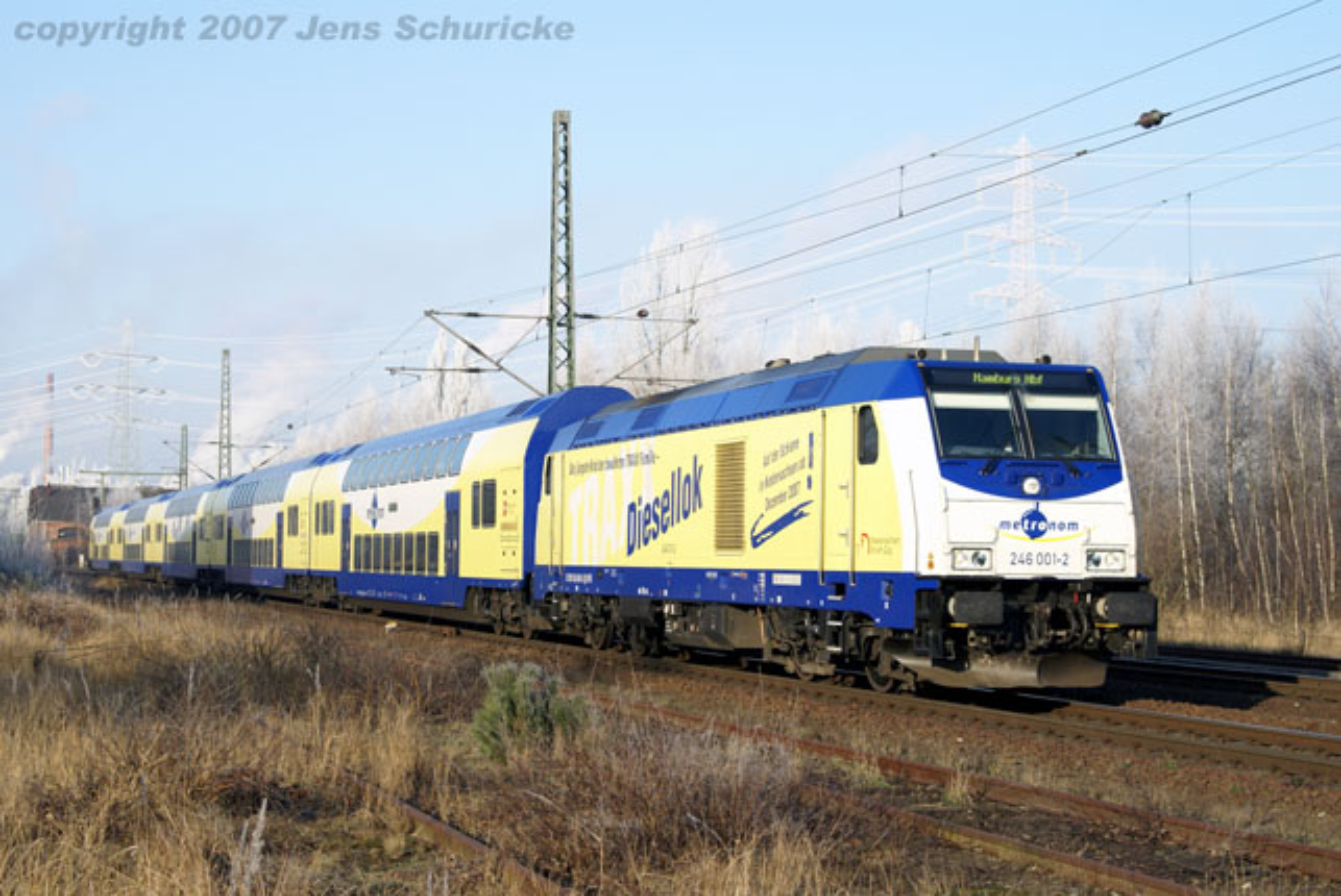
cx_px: 670
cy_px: 448
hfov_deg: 29.8
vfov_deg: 20.2
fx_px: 2517
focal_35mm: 68
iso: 200
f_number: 4.5
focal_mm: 45
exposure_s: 1/800
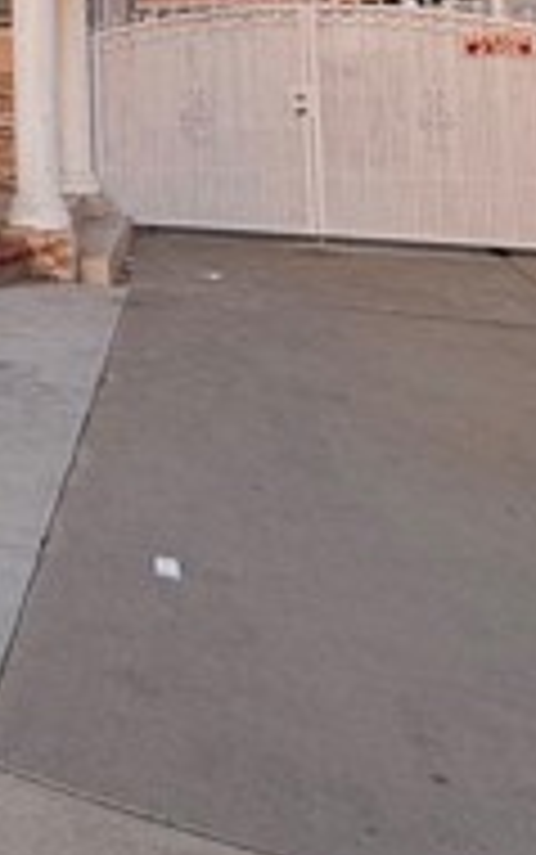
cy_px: -14
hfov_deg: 19.3
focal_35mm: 50
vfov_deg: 36.0
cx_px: -437
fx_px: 1167
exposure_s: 1/134
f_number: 2.2
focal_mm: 2.22
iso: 40
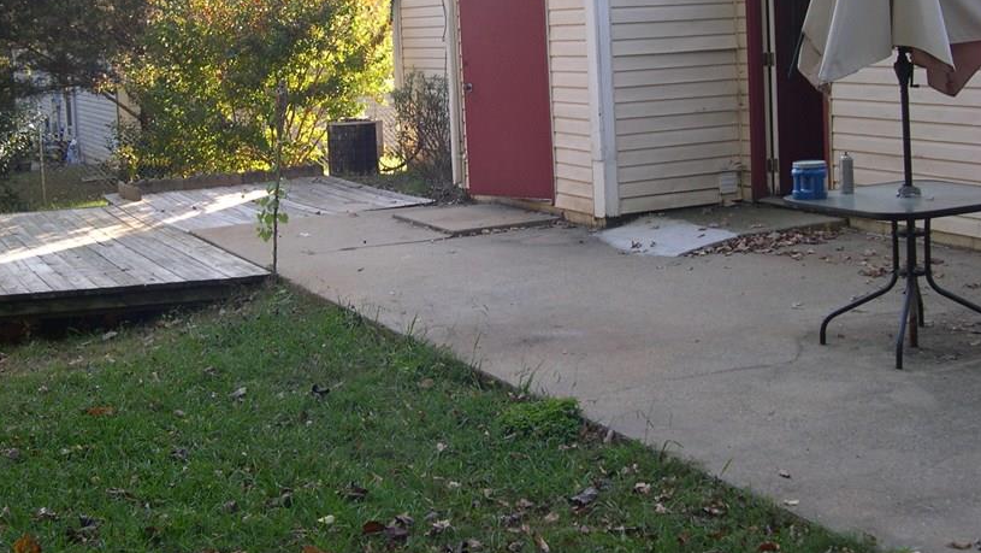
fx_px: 1353
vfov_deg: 22.9
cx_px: 453
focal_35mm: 52
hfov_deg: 39.8
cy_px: 141
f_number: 2.8
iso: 100
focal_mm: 8
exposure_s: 1/105
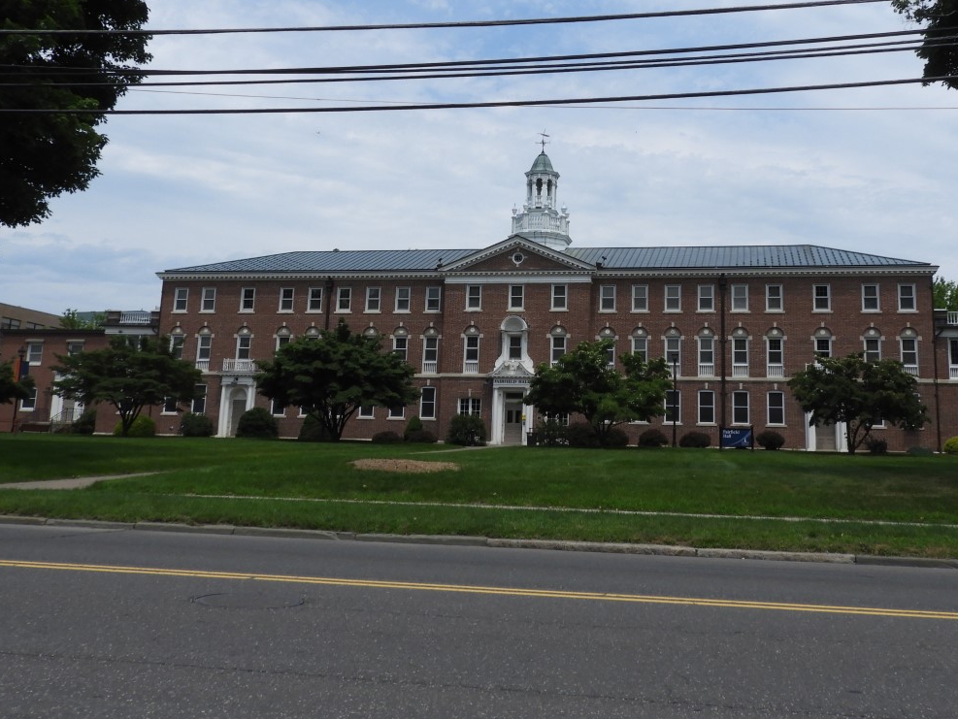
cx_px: 547
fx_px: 969
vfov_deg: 40.4
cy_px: 261
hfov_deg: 52.4
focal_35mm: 35
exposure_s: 1/1600
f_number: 3.8
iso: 100
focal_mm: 4.3
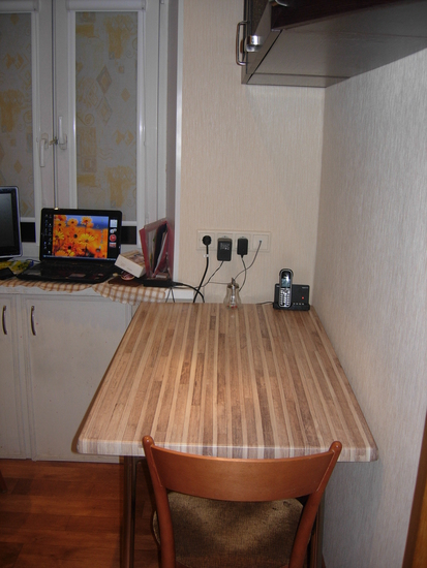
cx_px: 214
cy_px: 284
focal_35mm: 36
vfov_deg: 51.3
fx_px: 592
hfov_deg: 39.7
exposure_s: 1/47.9
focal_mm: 7.5
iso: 52
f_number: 2.7
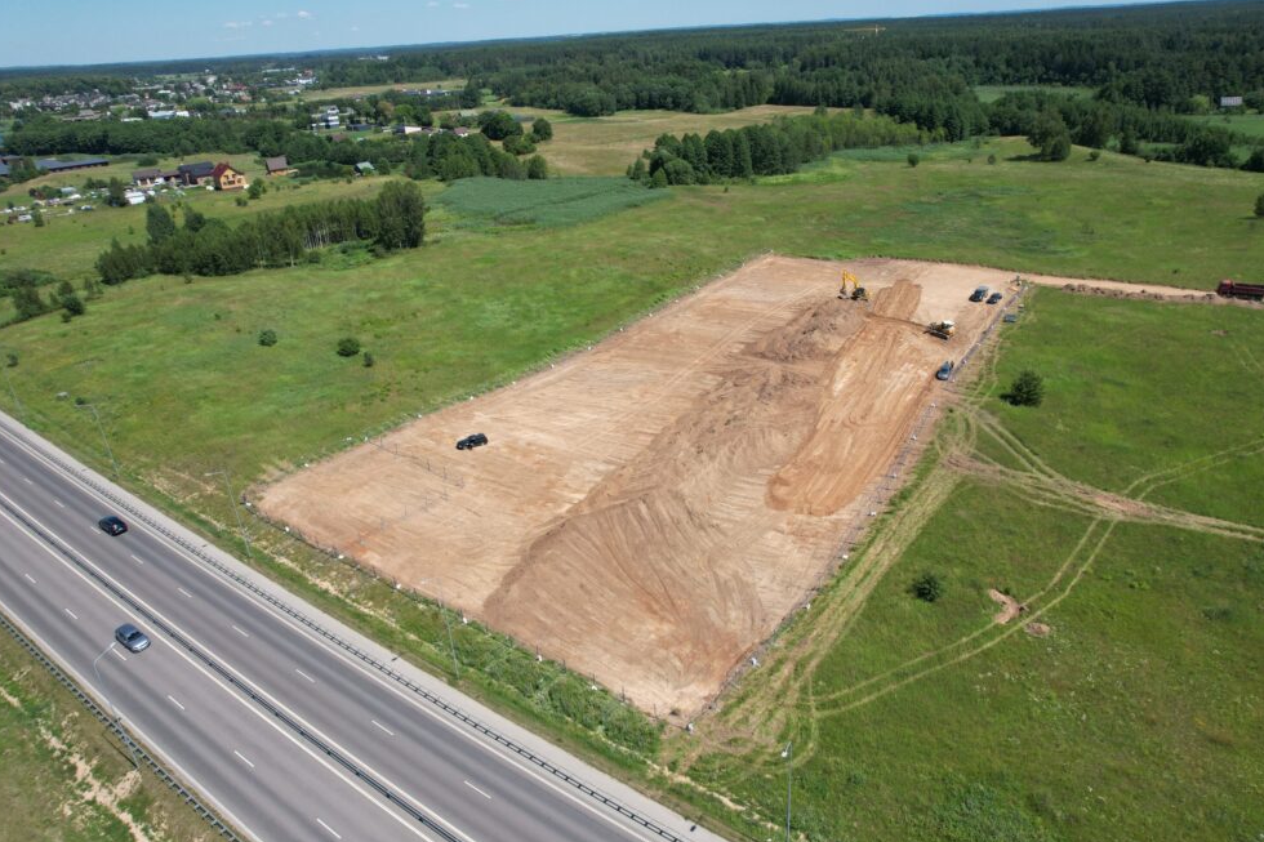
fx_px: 807
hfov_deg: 76.1
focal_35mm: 23
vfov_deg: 55.1
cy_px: 420
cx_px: 649
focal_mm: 8.38
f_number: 2.8
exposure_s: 1/2000
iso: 100
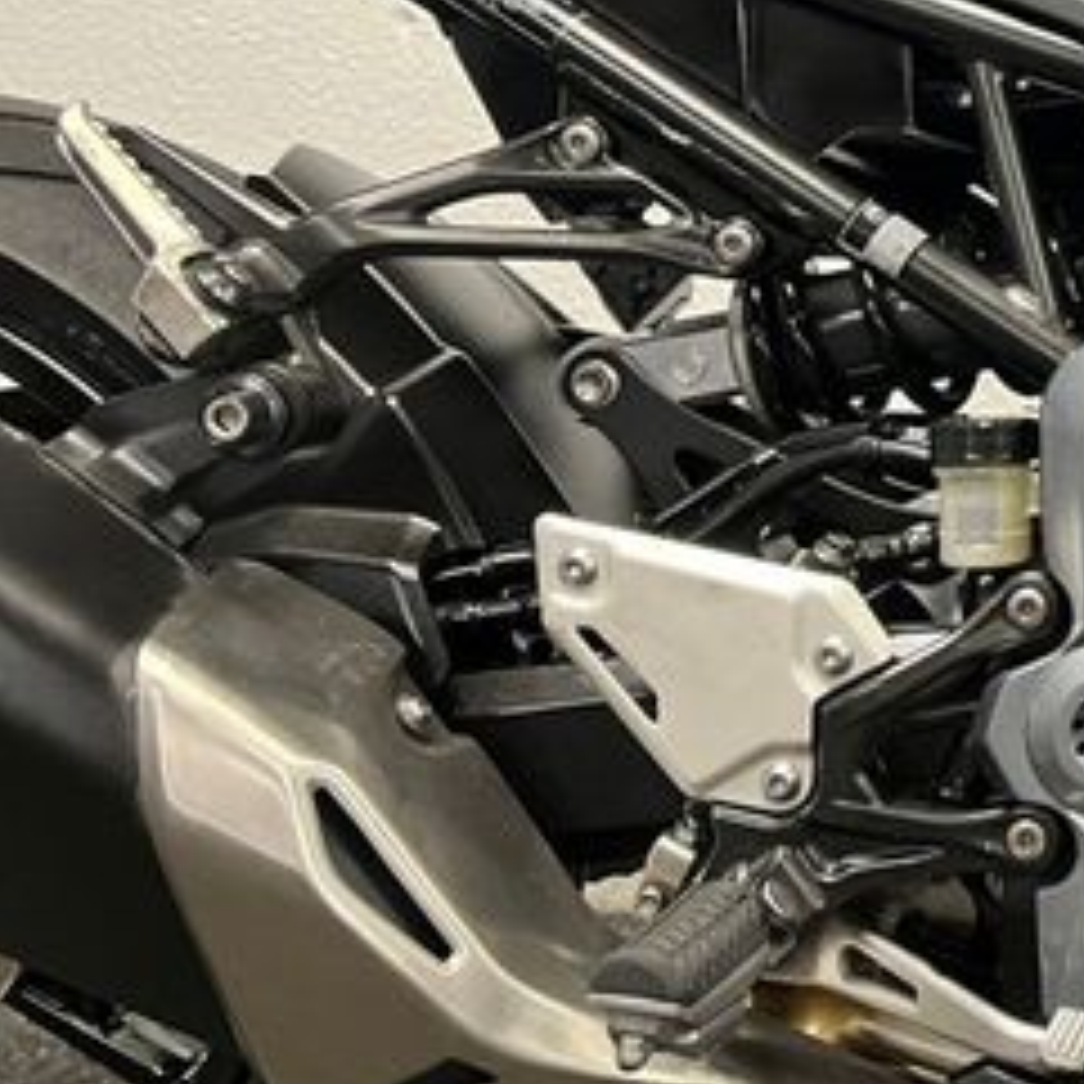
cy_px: 261
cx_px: 1435
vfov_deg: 27.7
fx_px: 2161
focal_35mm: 61
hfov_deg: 24.4
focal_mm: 5.1
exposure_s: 1/50
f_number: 1.6
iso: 320
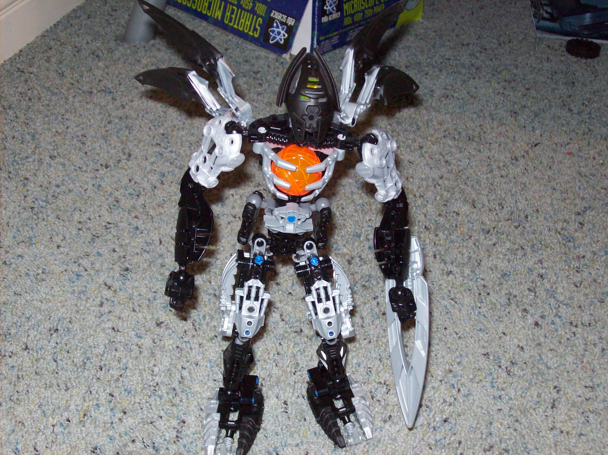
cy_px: 228
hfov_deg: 34.4
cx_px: 304
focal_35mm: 56
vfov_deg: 26.1
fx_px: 983
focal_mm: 9.4
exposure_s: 1/84.5
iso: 200
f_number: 3.4
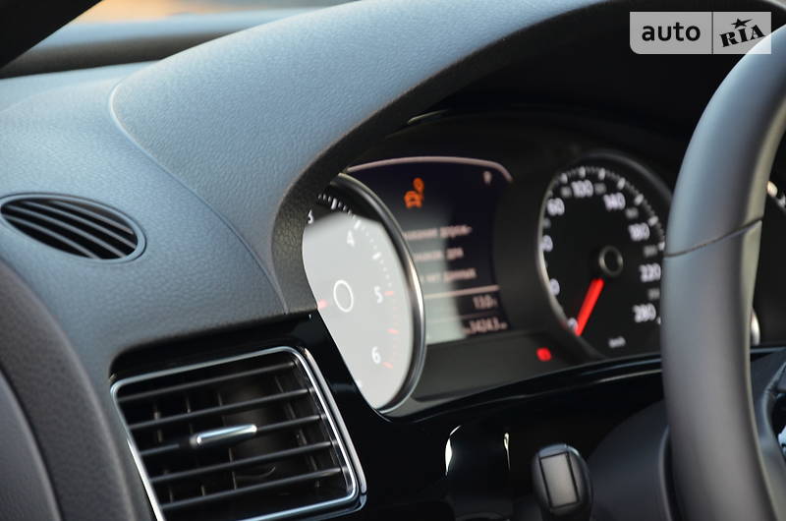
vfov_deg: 8.7
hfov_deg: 13.1
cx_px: 393
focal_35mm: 158
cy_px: 260
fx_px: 3432
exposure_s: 1/60
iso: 800
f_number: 5.6
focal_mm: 105
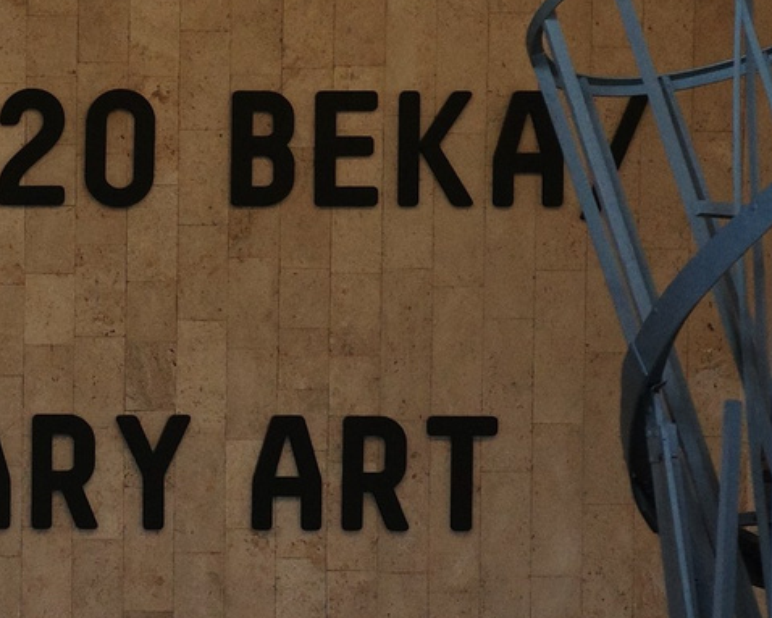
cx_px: -583
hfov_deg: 9.2
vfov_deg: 7.7
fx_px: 4595
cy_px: 653
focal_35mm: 201
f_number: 4.5
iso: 800
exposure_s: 1/125
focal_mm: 26
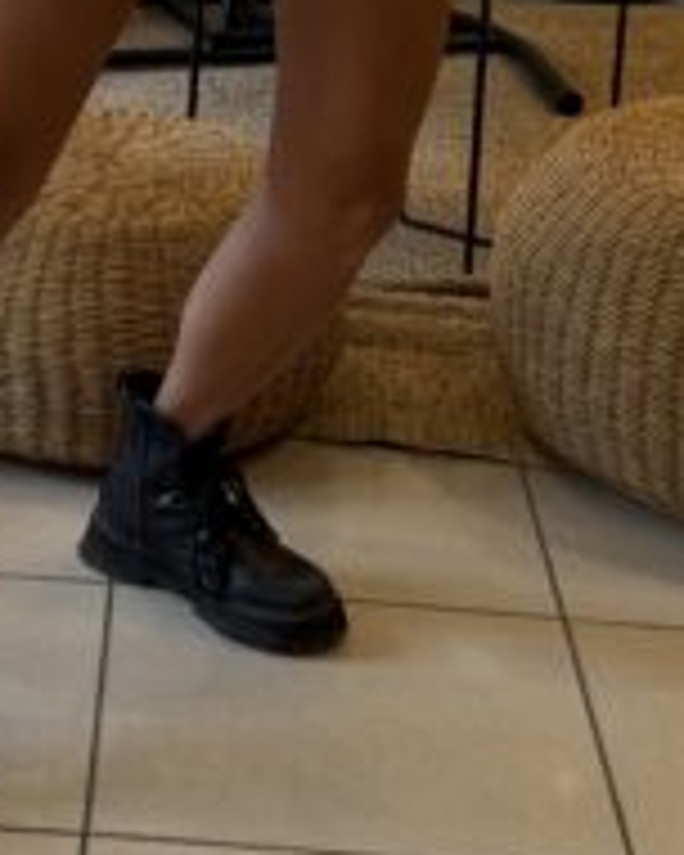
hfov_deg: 15.9
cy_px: 72
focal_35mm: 96
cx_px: 97
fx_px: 2429
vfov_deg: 19.6
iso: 160
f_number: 1.78
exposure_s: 1/100
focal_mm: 6.76
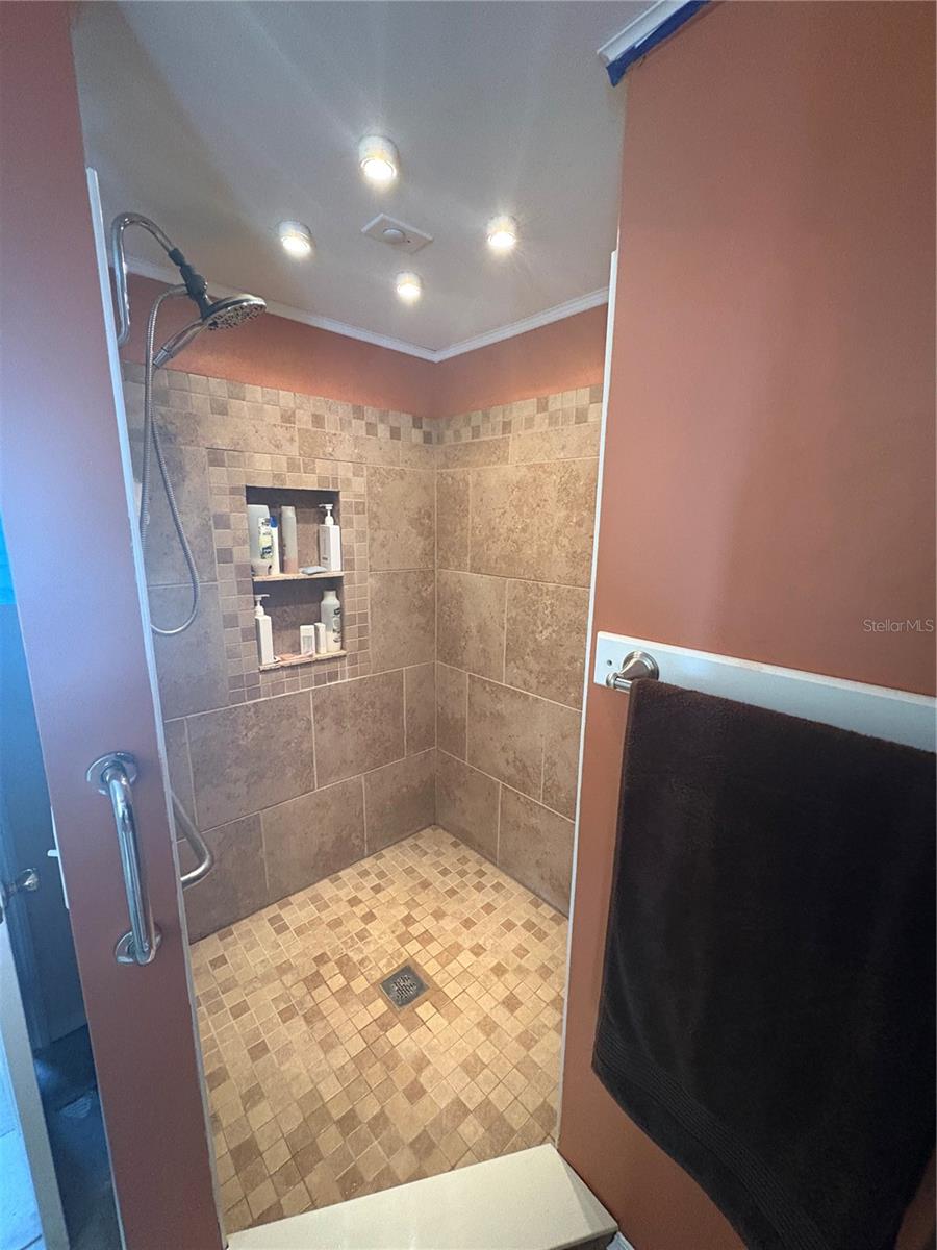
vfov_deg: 102.1
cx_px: 468
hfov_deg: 85.7
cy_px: 625
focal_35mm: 14
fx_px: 505
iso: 800
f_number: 2.2
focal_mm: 2.22
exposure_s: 1/40
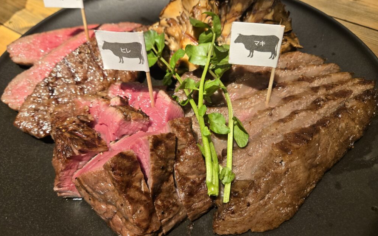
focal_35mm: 25
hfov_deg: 72.5
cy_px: 109
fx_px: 257
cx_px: 185
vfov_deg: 49.2
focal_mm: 5.4
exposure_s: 1/100
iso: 250
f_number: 1.8
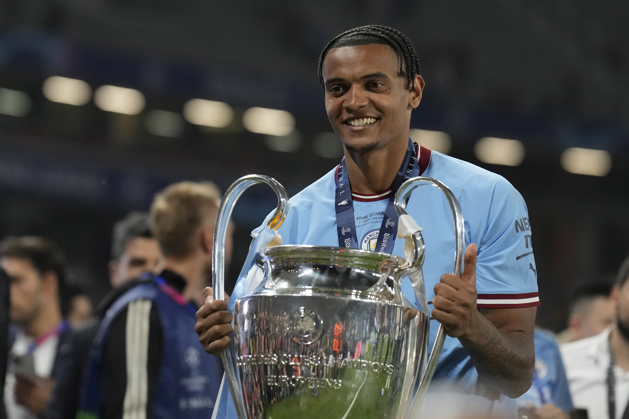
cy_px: 210
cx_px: 314
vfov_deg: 6.9
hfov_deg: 10.3
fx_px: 3494
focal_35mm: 200
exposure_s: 1/2000
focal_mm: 200
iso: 3200
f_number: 3.5
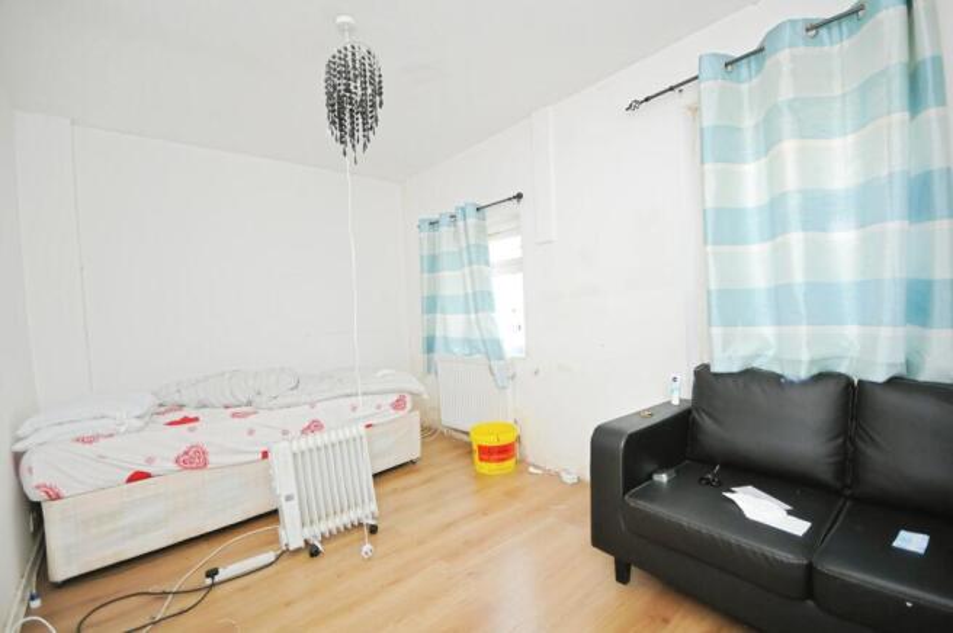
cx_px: 476
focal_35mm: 15
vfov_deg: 77.2
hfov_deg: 100.4
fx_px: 397
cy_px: 316
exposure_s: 1/60
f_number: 7.1
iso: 800
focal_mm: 10
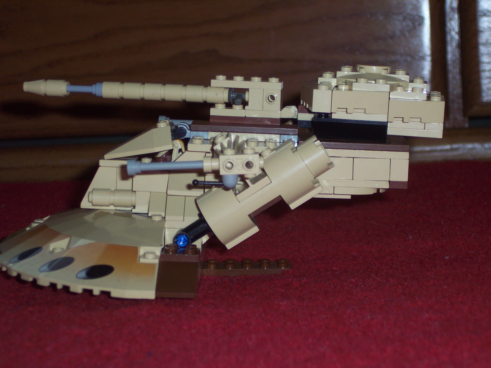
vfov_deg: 14.6
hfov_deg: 19.5
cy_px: 184
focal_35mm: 101
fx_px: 1432
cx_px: 246
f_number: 4.8
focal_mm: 21.3
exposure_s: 1/60
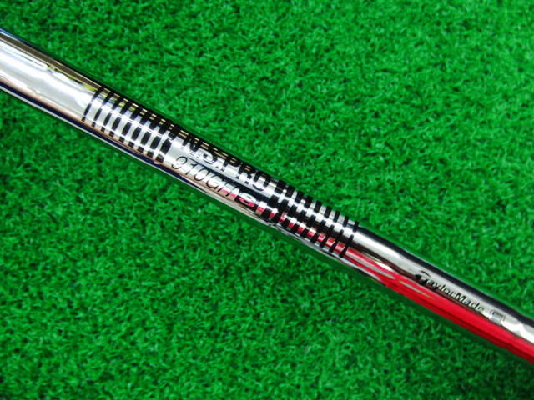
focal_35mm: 37
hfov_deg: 50.1
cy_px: 200
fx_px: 571
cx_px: 267
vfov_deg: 38.7
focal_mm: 6.42
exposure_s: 1/30
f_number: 3.6
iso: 400
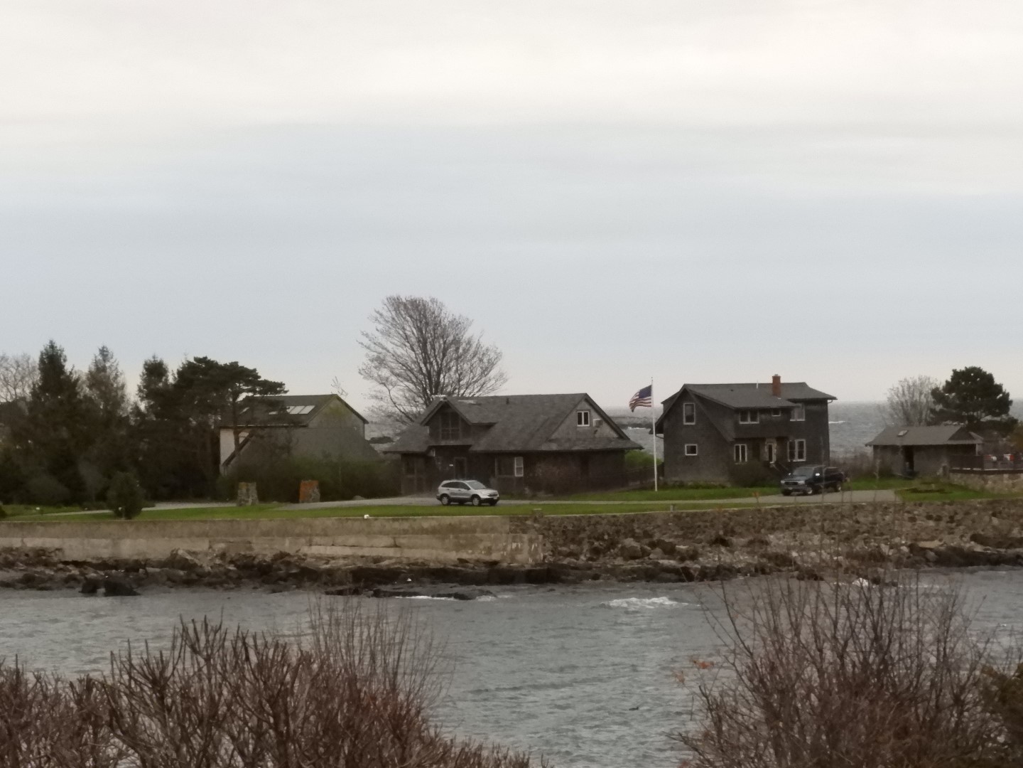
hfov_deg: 17.1
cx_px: 512
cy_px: 384
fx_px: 3399
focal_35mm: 115
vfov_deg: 12.9
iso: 1600
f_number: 8
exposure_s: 1/1250
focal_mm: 20.6
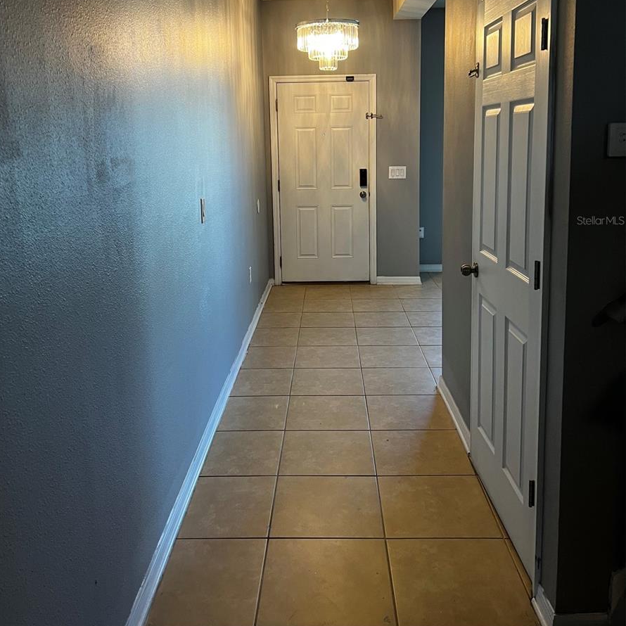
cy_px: 220
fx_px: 634
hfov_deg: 52.5
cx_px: 310
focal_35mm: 31
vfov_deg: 51.8
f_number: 1.5
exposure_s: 1/60
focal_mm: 5.7
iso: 125
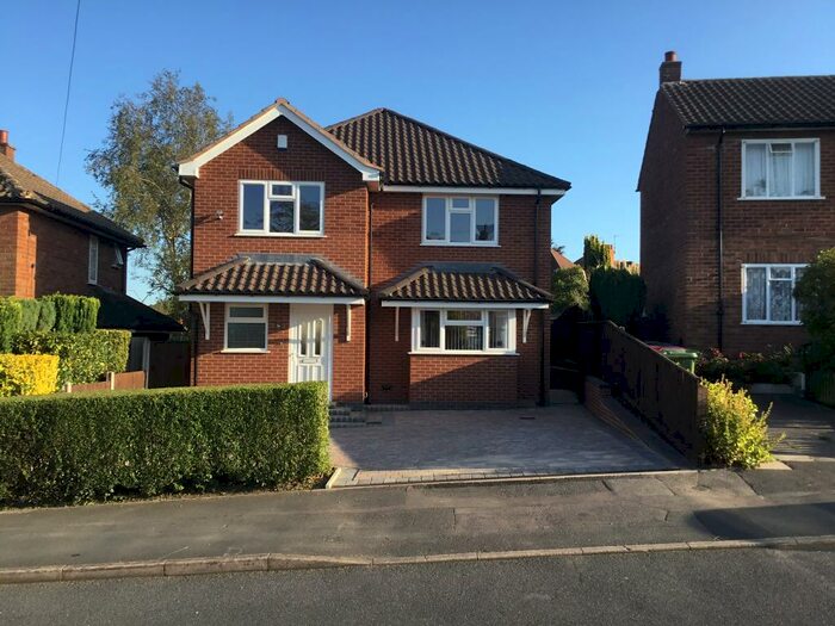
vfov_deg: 45.4
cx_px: 418
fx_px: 748
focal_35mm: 31
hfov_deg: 58.4
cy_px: 313
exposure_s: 1/604
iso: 25
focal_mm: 3.3
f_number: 2.4
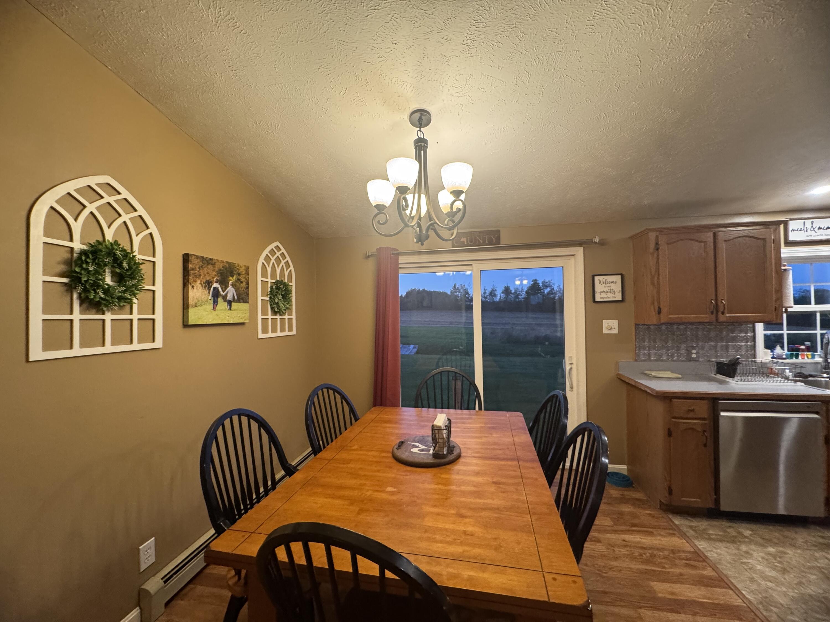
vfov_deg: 85.7
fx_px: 336
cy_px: 311
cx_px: 415
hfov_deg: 102.1
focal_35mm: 14
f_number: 2.2
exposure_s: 1/60
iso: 320
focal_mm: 2.22
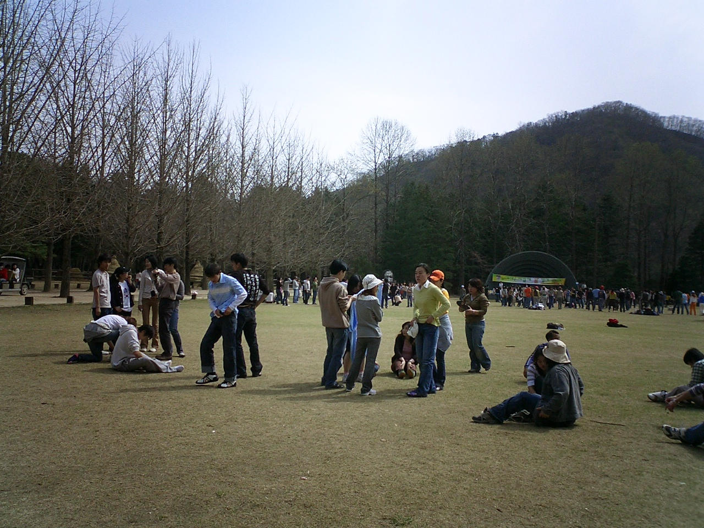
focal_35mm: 37
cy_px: 264
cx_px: 352
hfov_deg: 50.1
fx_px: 752
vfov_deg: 38.7
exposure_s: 1/1000
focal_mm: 5.6
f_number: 3.5
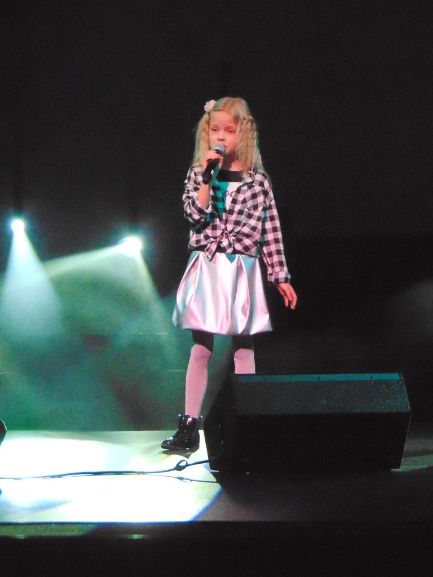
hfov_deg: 9.1
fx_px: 2735
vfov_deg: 12.0
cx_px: 216
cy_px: 288
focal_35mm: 164
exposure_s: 1/200
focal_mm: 29.5
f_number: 4
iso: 800
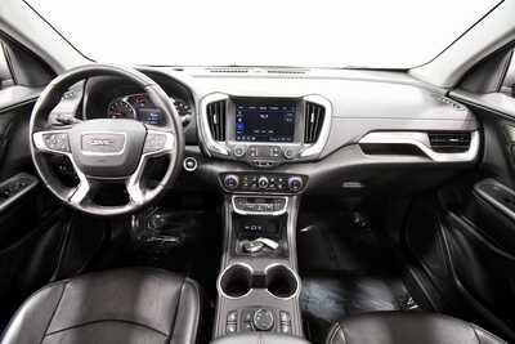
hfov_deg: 100.4
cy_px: 172
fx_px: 215
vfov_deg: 77.4
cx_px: 258
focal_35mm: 15
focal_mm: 10
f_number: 4.5
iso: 4500
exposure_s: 1/60
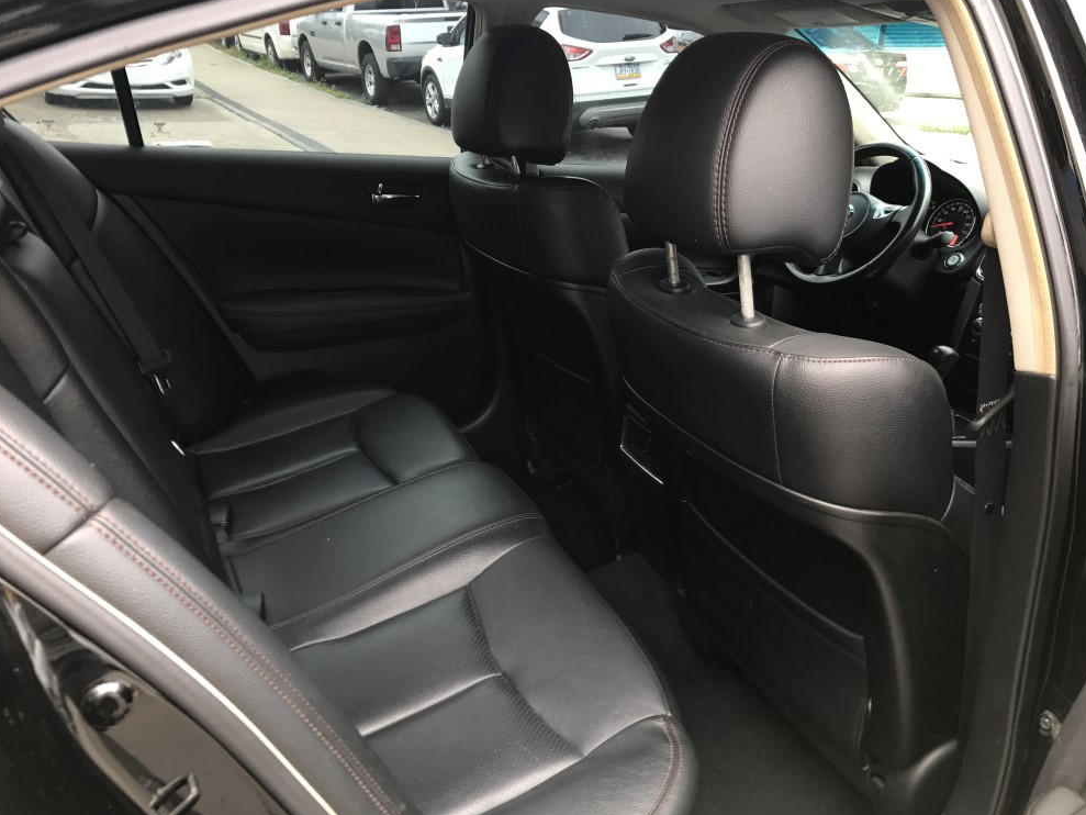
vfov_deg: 48.2
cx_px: 537
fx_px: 910
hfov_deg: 61.7
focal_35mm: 29
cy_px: 398
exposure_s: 1/102
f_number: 1.8
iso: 20
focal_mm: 3.99
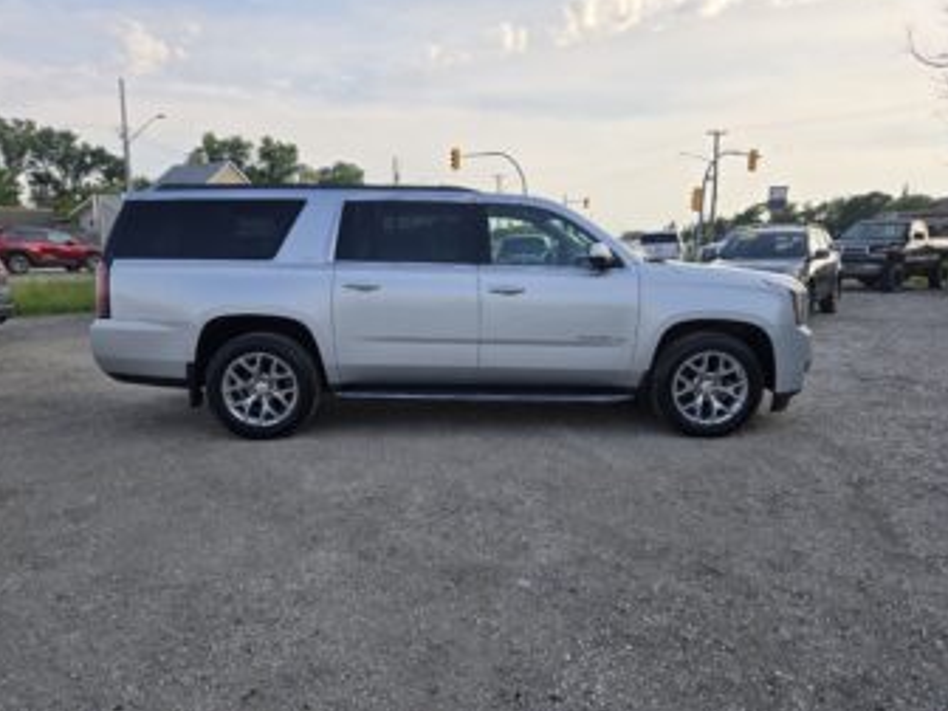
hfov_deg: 71.6
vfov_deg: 56.8
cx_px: 474
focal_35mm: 24
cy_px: 357
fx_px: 657
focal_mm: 5.4
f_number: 1.8
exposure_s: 1/2921
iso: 64
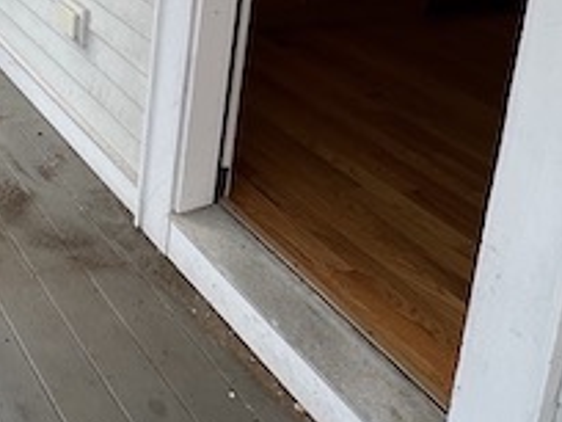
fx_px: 828
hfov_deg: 34.1
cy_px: -105
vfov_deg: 25.2
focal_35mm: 51
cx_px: -3
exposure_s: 1/314
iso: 32
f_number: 1.8
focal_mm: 1.57
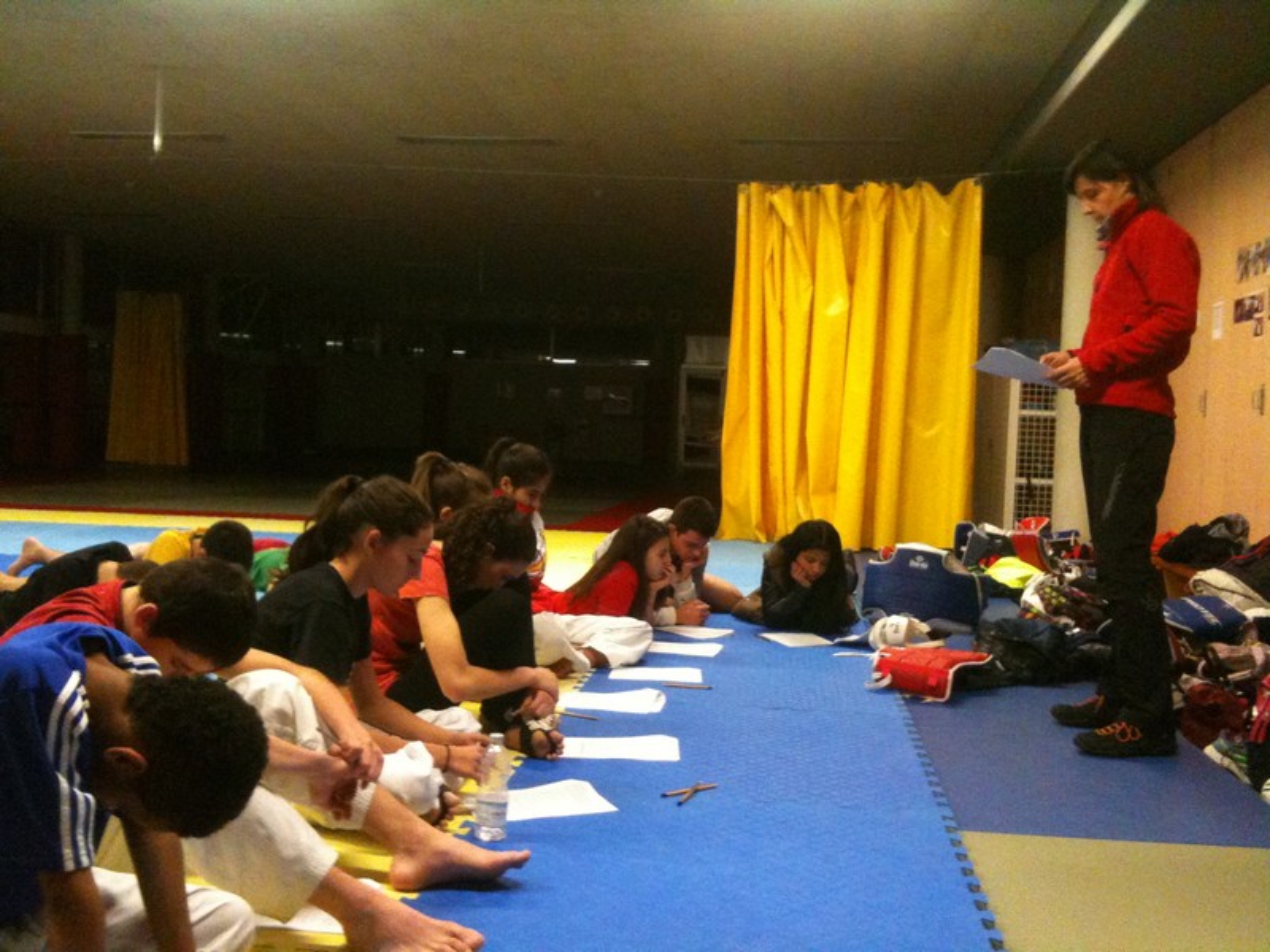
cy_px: 476
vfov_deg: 40.7
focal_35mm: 35
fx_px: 1284
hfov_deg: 52.6
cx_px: 635
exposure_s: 1/17
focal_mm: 3.85
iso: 400
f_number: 2.8
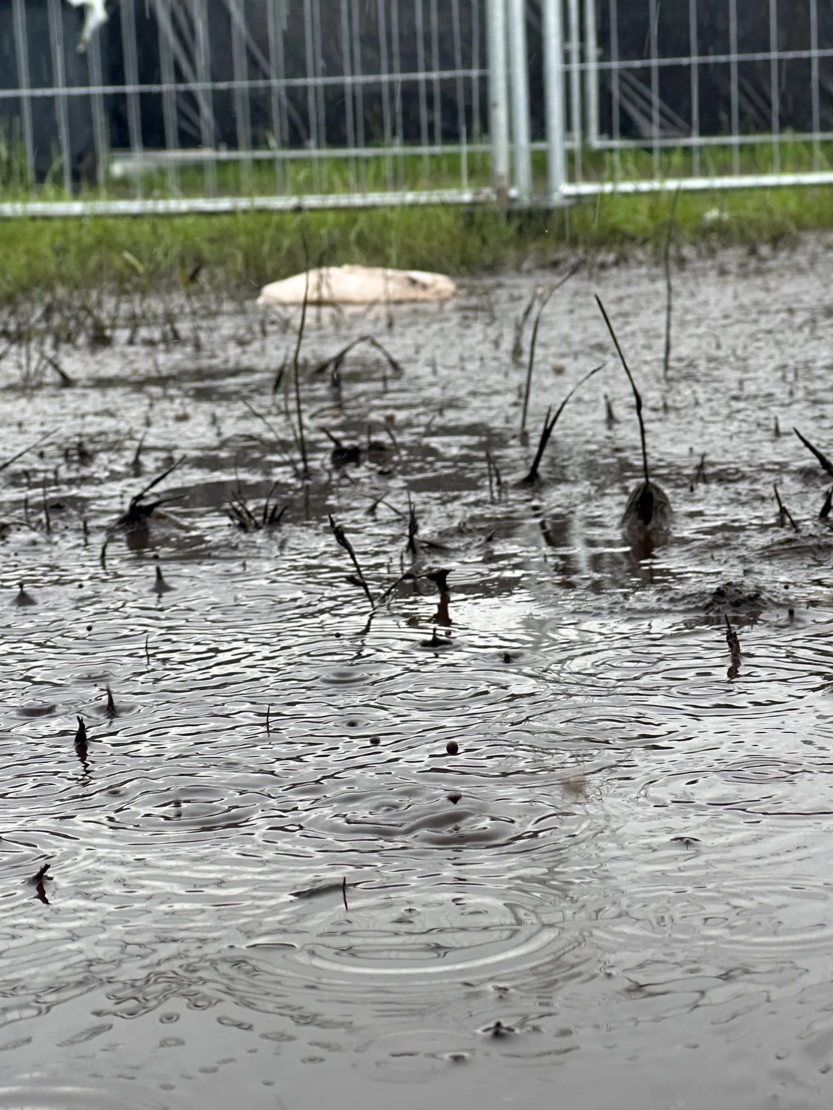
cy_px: 555
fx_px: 2471
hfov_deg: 19.1
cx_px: 416
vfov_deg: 25.3
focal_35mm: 77
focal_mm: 9
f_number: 2.8
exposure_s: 1/99
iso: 40
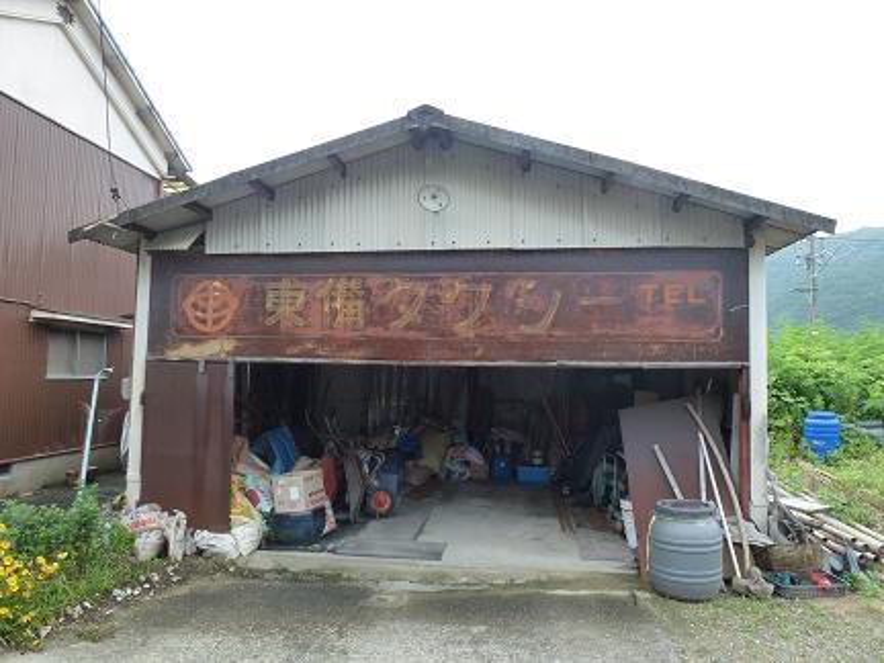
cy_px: 332
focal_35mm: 24
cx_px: 442
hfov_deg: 71.6
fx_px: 613
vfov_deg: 56.8
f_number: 4
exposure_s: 1/160
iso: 160
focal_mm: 4.3
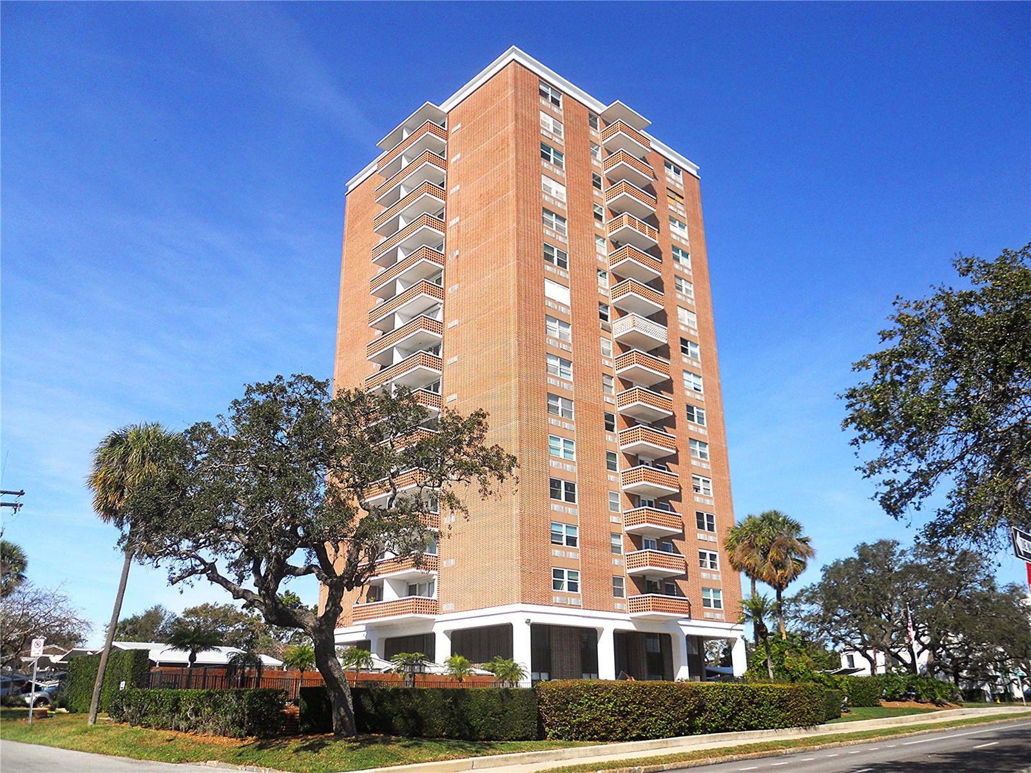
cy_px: 386
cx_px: 516
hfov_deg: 63.4
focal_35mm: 28
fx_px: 834
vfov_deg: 49.7
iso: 80
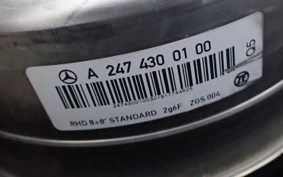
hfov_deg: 49.2
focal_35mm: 40
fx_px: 308
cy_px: 58
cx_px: 152
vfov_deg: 31.7
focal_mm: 5.4
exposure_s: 1/40
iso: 800
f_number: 2.3
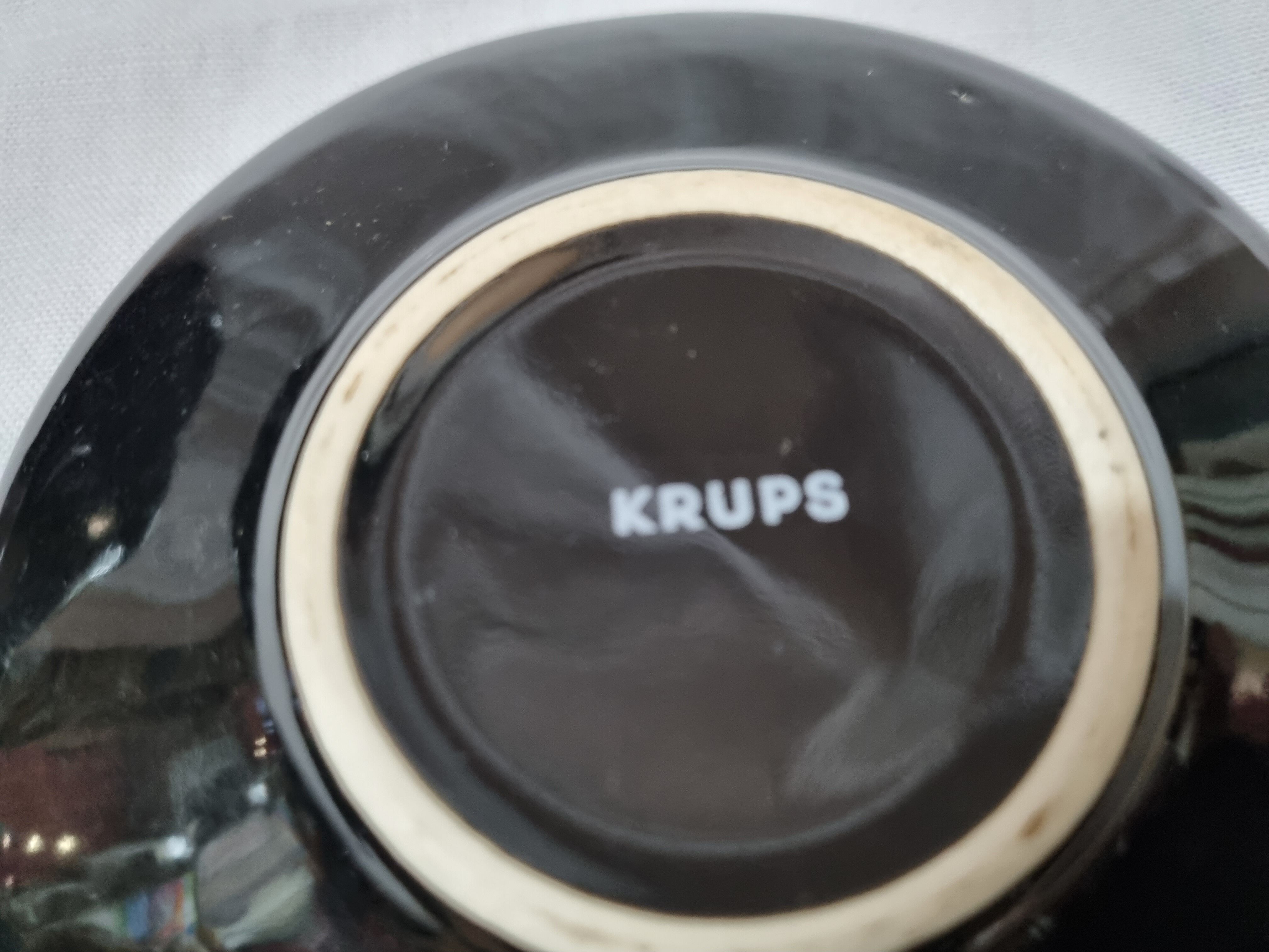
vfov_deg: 53.1
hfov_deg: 67.3
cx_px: 634
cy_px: 476
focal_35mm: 26
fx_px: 953
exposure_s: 1/50
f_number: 1.8
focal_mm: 5.4
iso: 500
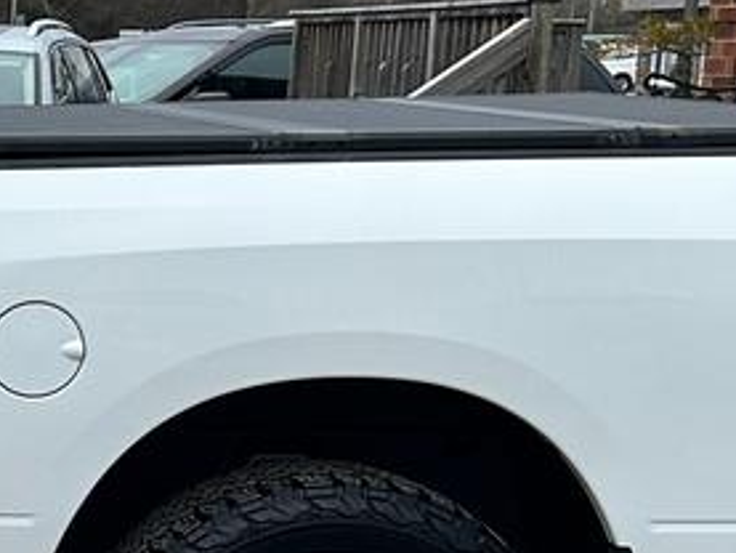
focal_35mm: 111
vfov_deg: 13.3
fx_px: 2361
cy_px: 457
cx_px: -539
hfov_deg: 15.5
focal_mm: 6.86
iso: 80
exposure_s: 1/1517
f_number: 1.78
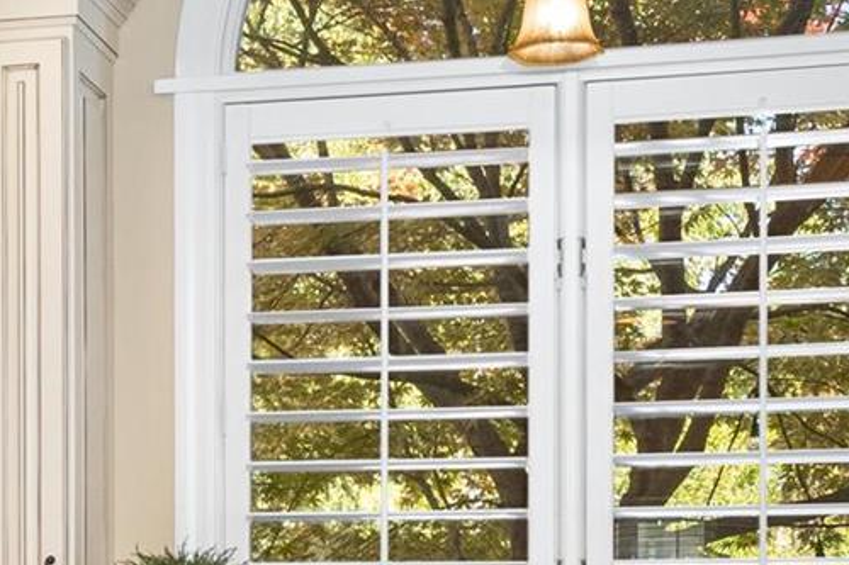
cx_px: 92
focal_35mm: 96
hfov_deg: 20.8
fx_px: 2263
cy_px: 685
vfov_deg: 13.8
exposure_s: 1/10
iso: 400
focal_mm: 15
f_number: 7.1
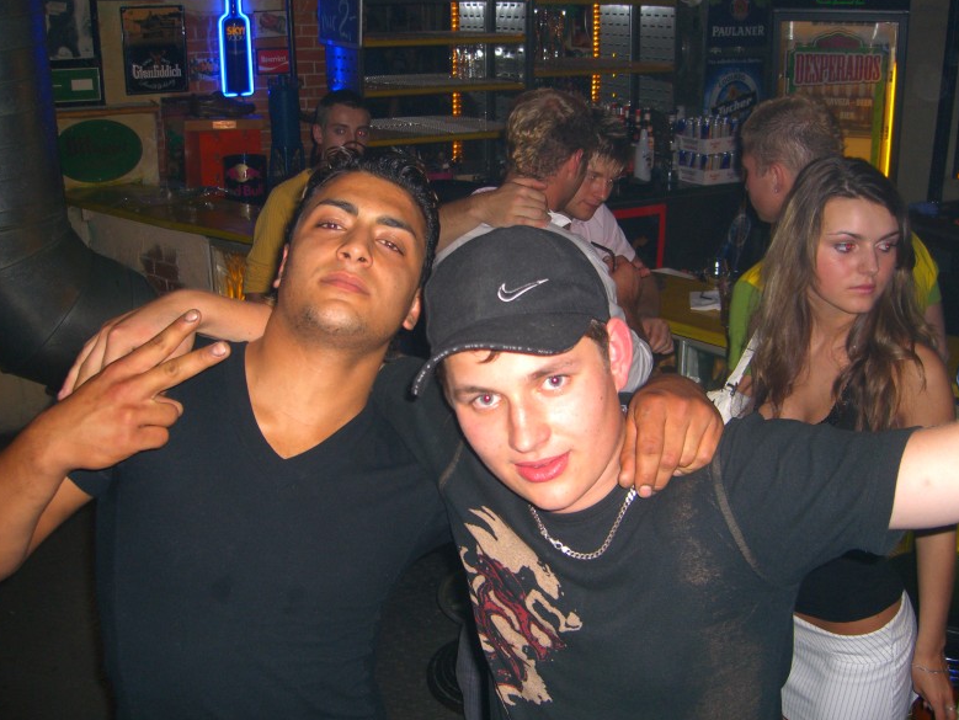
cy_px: 361
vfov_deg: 36.8
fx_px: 1081
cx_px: 475
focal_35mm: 39
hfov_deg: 47.8
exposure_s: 1/60
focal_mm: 7.9
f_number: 2.8
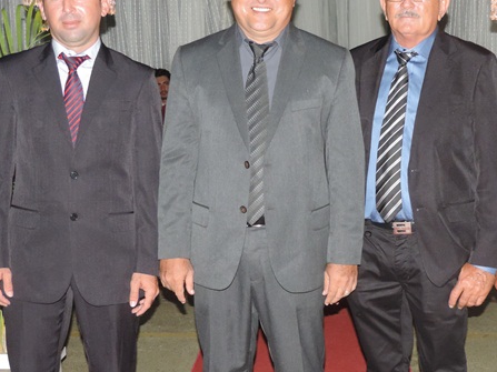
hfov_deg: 26.2
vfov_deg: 19.9
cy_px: 220
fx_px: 1062
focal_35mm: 74
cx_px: 337
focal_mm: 8.3
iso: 640
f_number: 3.5
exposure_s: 1/100
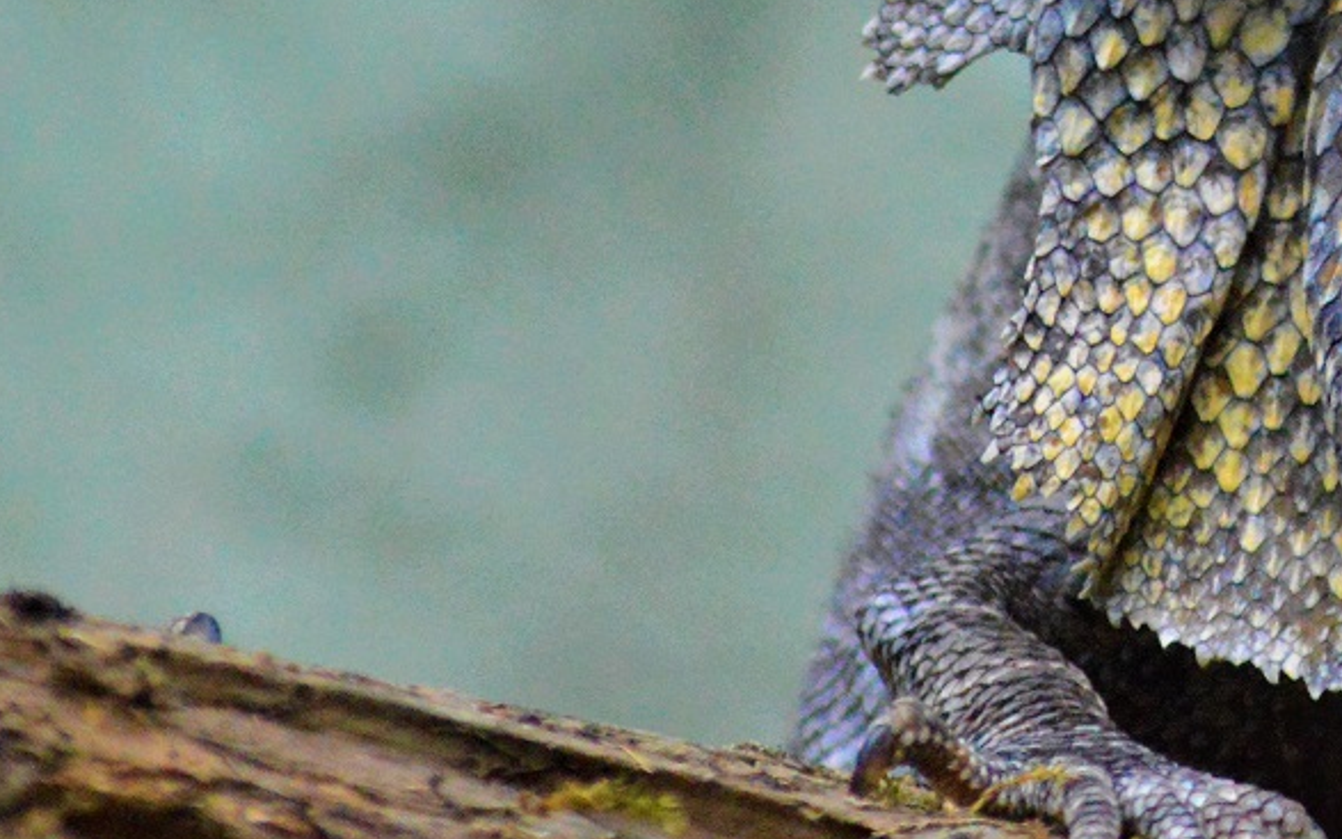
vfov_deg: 2.1
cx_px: 1573
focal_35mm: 634
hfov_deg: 3.3
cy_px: -57
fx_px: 23190
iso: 6400
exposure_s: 1/640
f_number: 4.5
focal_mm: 150
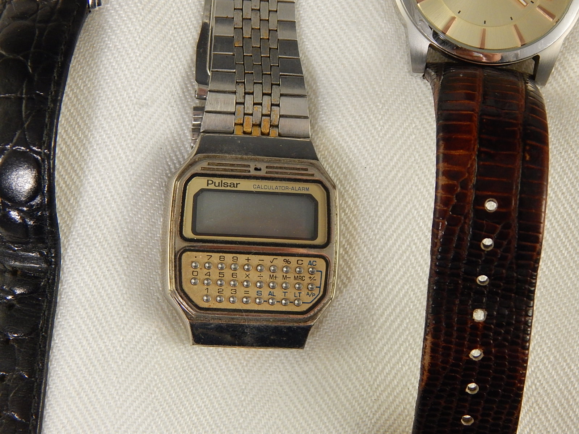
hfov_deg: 26.0
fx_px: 1254
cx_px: 290
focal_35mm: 75
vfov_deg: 19.6
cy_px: 217
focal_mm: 13.5
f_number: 4.2
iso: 400
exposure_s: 1/100
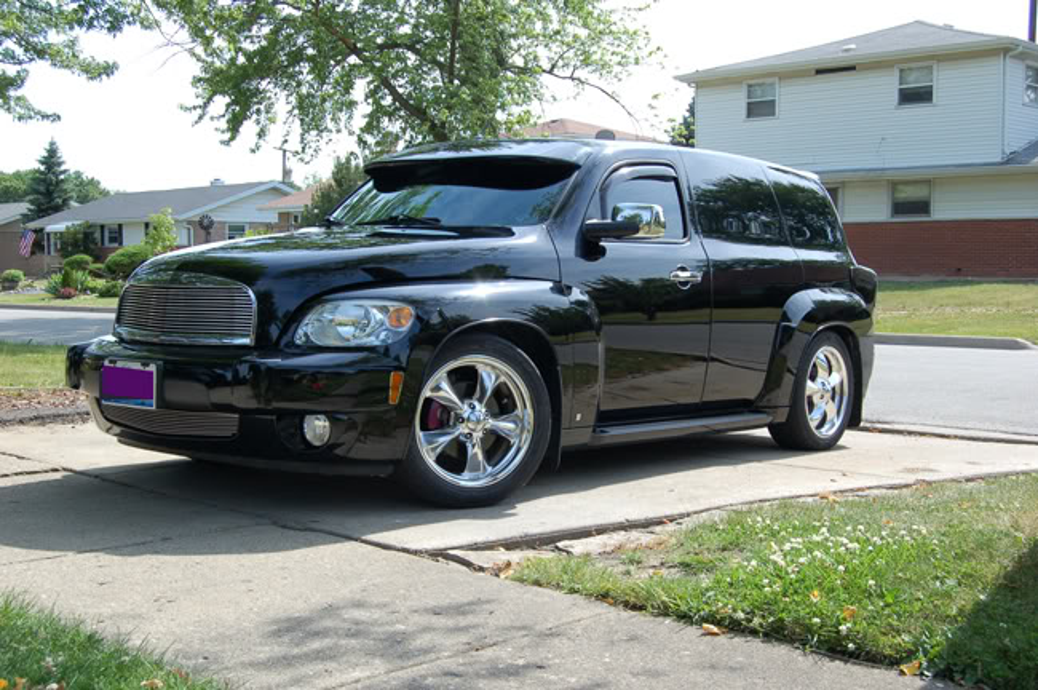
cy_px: 345
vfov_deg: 29.8
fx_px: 1296
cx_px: 519
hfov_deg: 43.6
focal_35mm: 45
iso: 200
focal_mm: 30
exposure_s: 1/250
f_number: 8
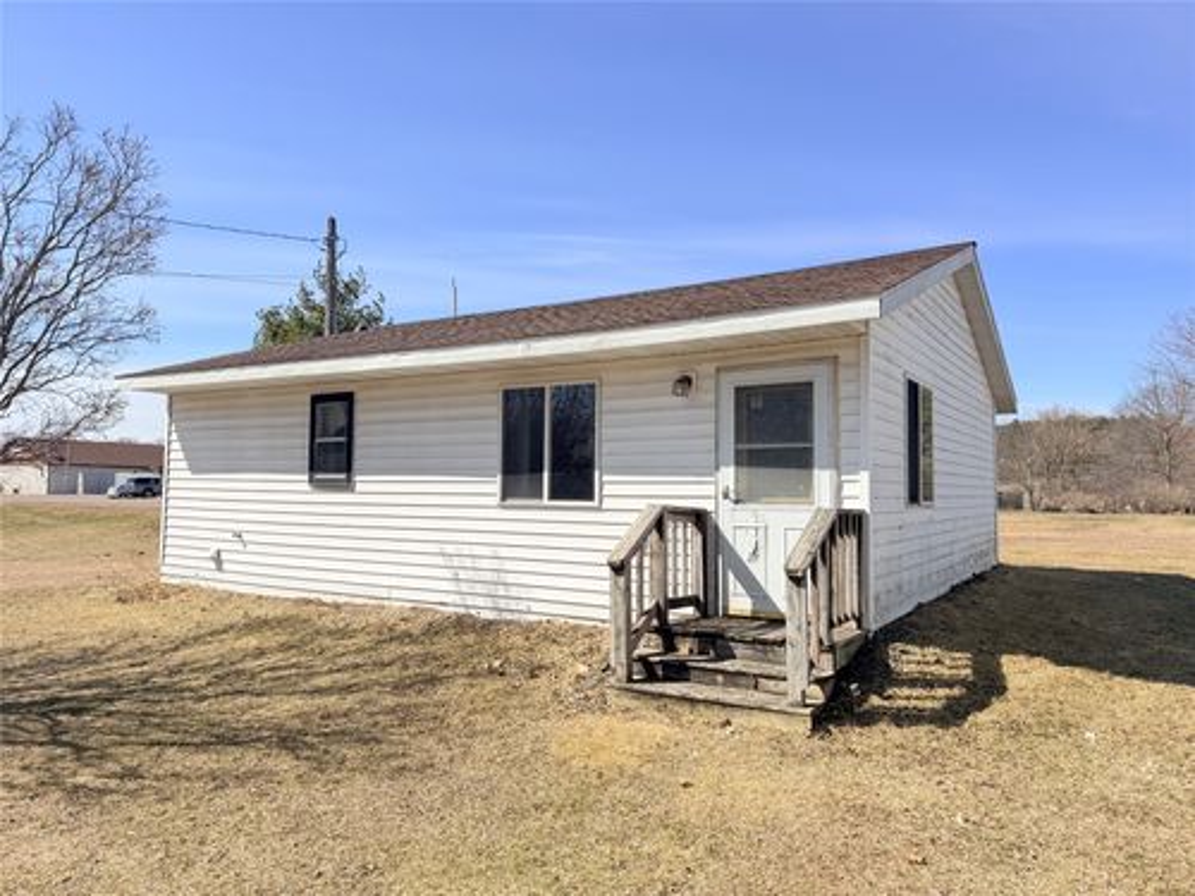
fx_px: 829
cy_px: 448
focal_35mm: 24
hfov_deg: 71.6
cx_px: 598
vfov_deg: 56.8
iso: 80
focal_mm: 6.76
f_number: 1.78
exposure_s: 1/3584
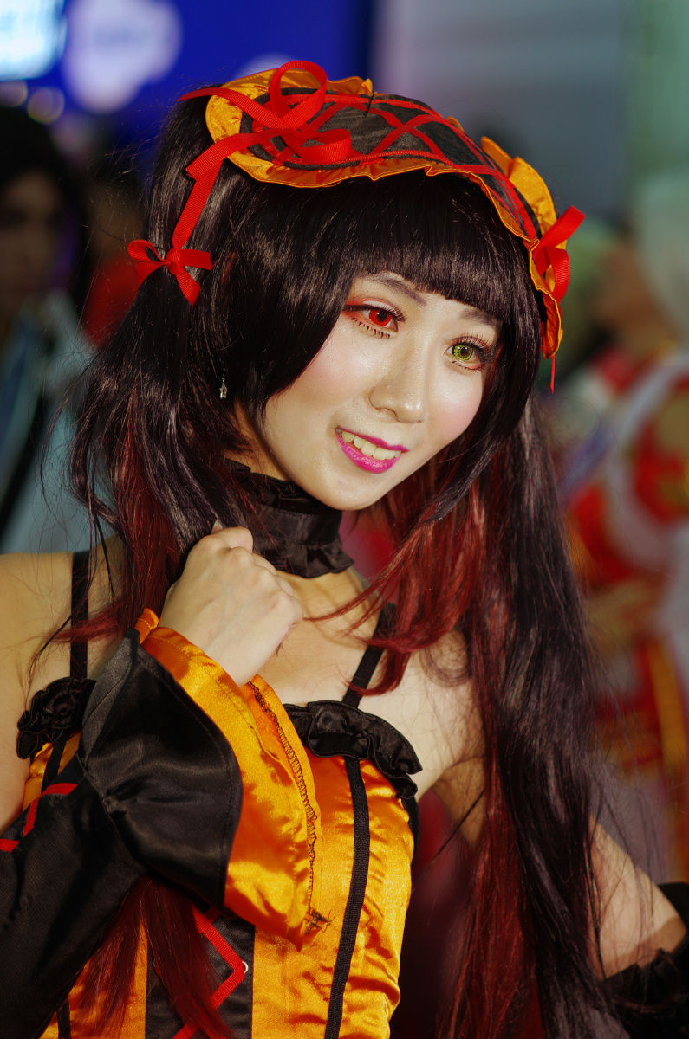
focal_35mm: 105
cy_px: 520
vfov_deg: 19.5
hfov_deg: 13.0
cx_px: 344
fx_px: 3027
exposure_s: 1/50
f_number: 2.4
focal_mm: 70
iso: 160
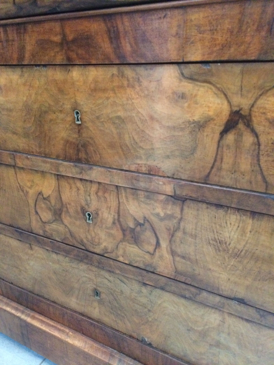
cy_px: 182
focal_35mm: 29
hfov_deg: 48.2
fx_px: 306
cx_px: 137
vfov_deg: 61.7
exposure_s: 1/17
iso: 400
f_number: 2.2
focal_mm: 4.15
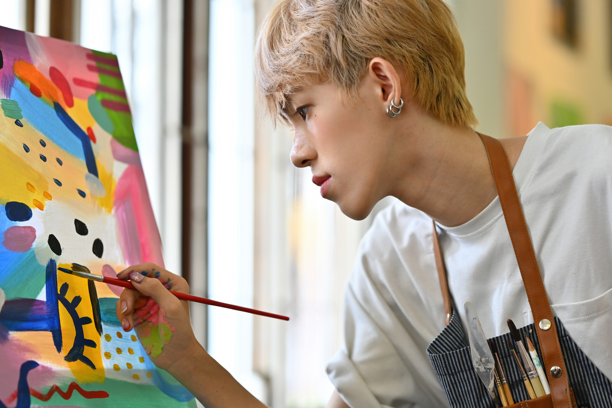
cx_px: 311
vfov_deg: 15.7
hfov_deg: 23.4
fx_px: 1479
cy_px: 201
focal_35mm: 87
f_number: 1.8
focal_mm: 85
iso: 500
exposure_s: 1/400
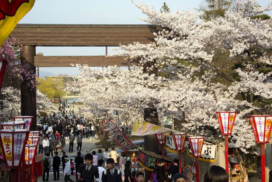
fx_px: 545
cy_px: 91
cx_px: 136
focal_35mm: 72
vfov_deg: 19.0
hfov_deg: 28.0
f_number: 5.6
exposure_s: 1/250
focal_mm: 26.7
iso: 100
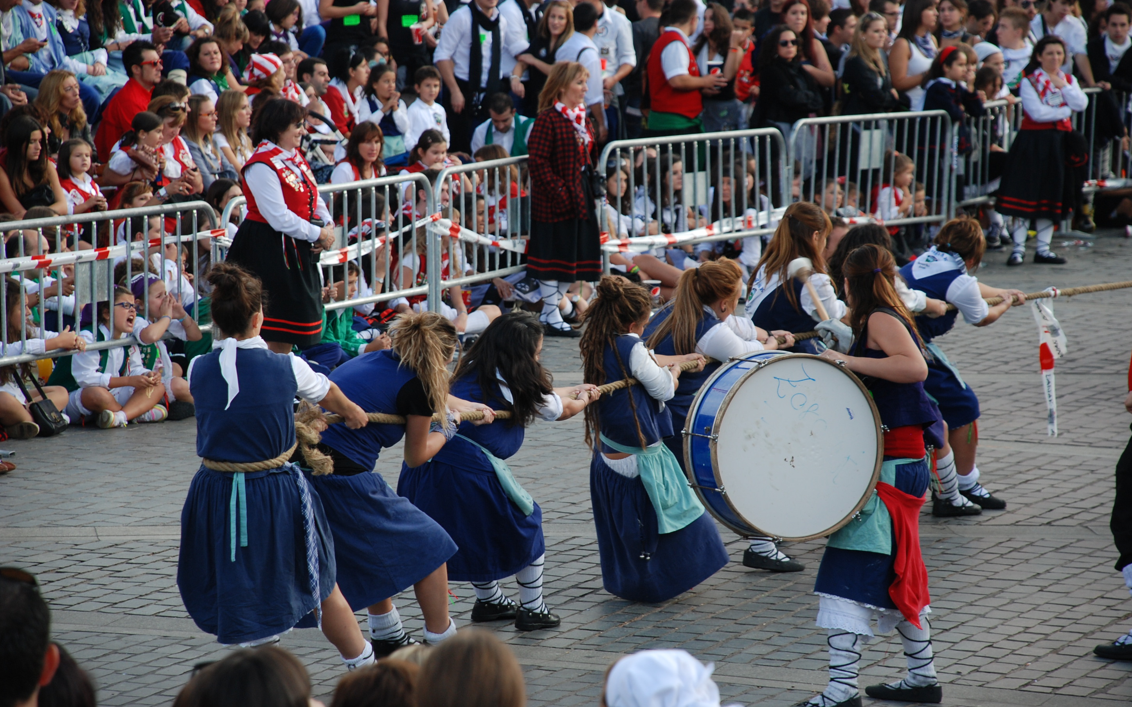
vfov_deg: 7.1
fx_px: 5676
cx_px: 566
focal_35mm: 184
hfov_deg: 11.4
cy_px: 353
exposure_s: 1/125
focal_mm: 120
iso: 250
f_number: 5.6
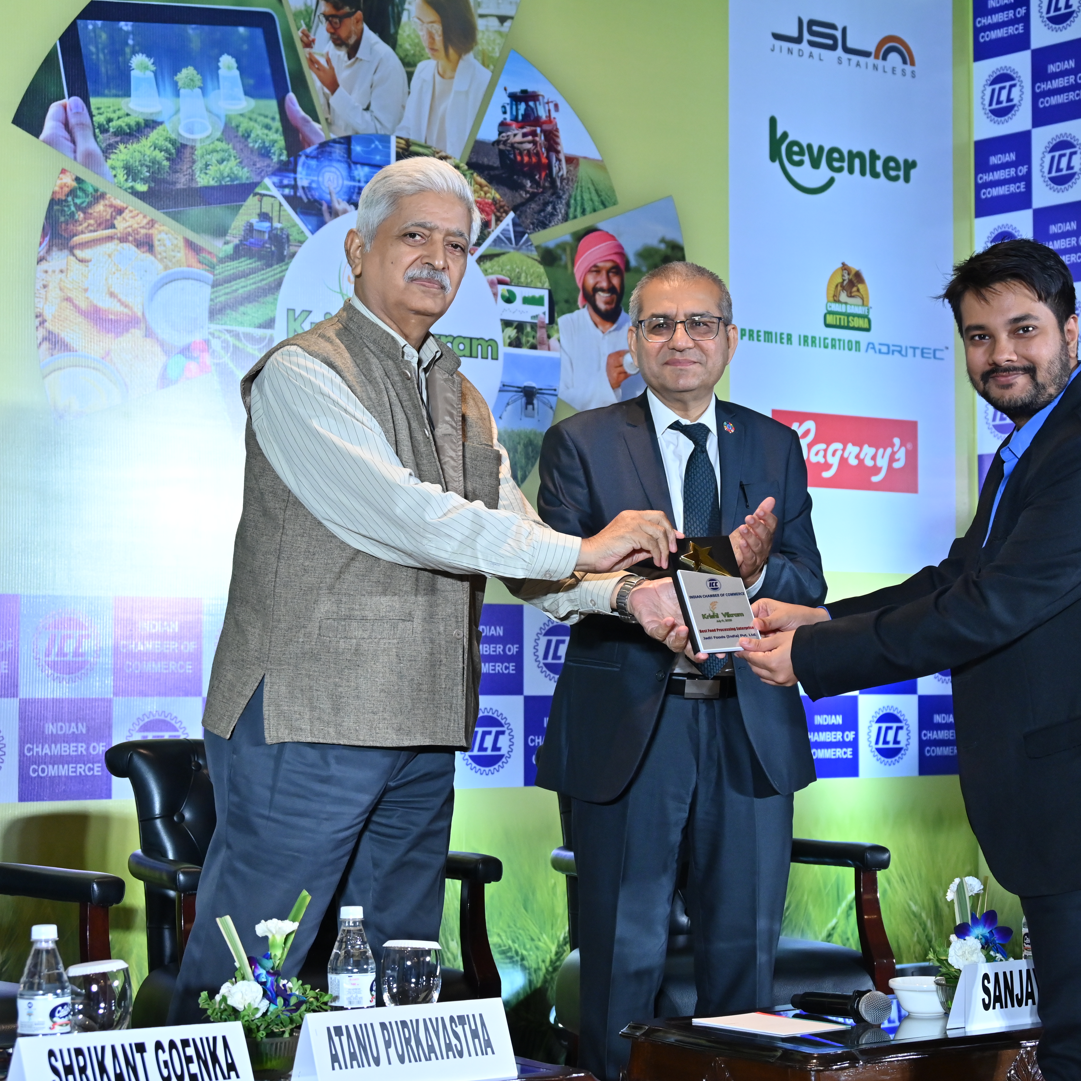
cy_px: 546
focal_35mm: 71
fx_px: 2508
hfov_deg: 24.3
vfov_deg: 24.3
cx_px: 668
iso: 1600
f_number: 5.6
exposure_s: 1/125
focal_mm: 55
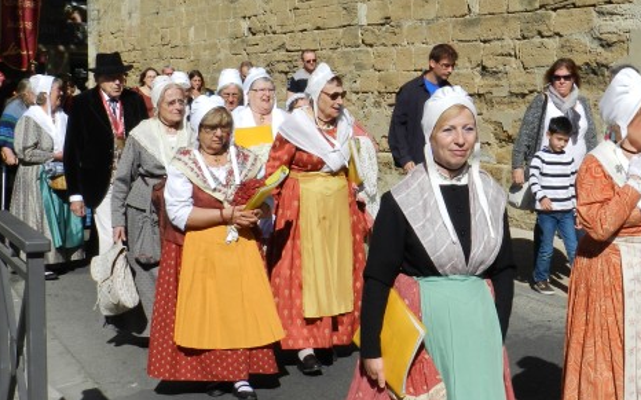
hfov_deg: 30.5
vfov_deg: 19.4
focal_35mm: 67
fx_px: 1170
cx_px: 392
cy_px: 170
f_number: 5.6
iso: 160
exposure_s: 1/800
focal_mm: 8.1
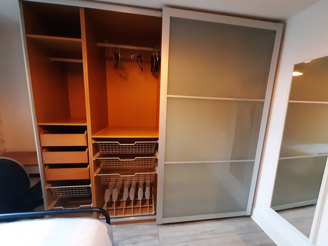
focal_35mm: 13
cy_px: 123
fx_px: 123
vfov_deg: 89.9
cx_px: 164
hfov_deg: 106.2
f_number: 2.2
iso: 400
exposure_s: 1/25
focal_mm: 1.42
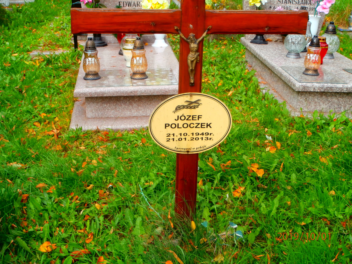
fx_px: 580
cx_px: 176
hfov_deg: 33.8
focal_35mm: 57
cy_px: 132
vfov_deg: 25.7
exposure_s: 1/125
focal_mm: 10.11
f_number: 4.5
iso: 100
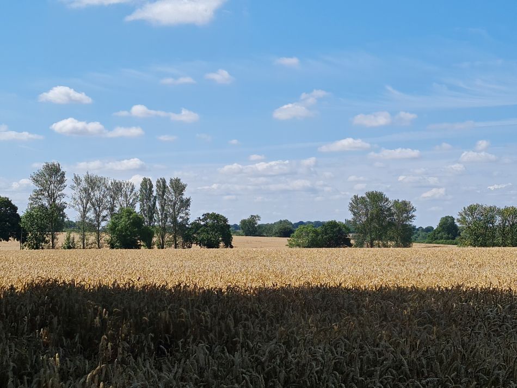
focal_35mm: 26
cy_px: 194
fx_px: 388
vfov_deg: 53.1
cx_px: 258
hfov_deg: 67.3
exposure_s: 1/3378
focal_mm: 5.4
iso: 50
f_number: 1.8
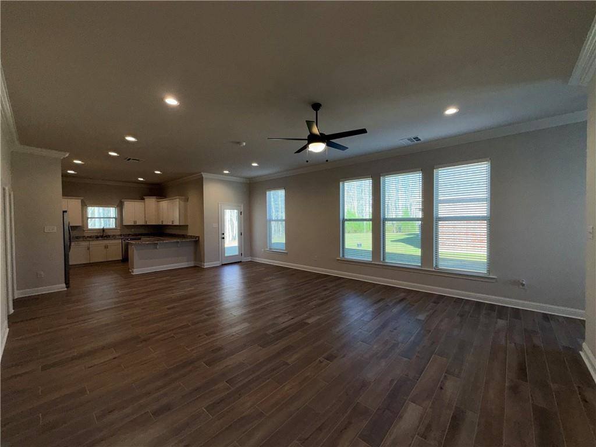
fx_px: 241
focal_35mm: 14
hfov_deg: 102.1
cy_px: 224
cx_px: 298
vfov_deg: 85.7
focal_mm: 2.22
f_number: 2.2
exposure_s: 1/120
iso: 40
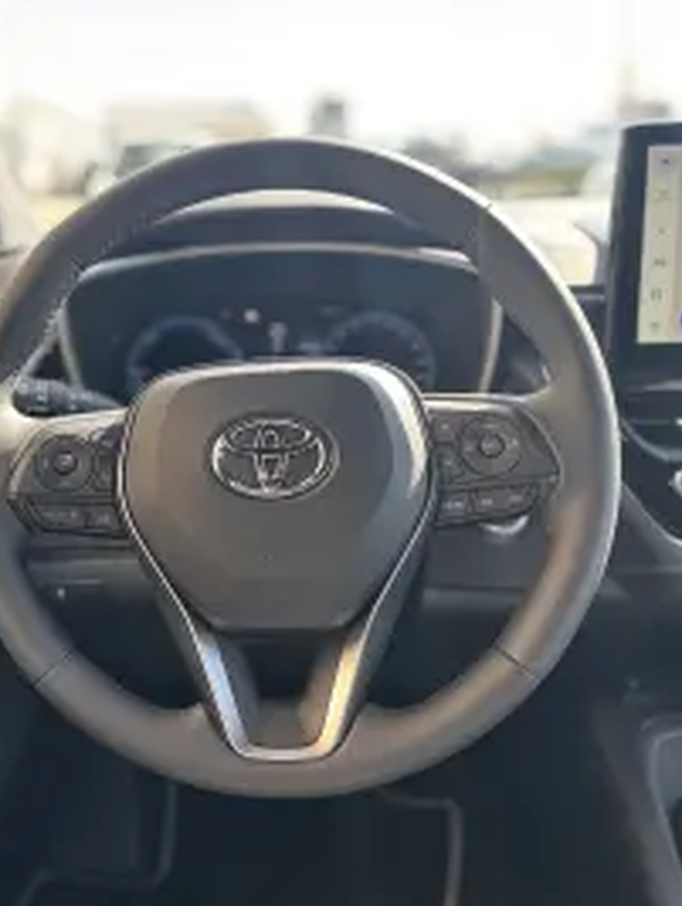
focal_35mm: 35
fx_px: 917
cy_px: 455
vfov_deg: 52.6
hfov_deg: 40.0
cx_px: 193
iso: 50
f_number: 1.6
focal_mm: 5.96
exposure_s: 1/100
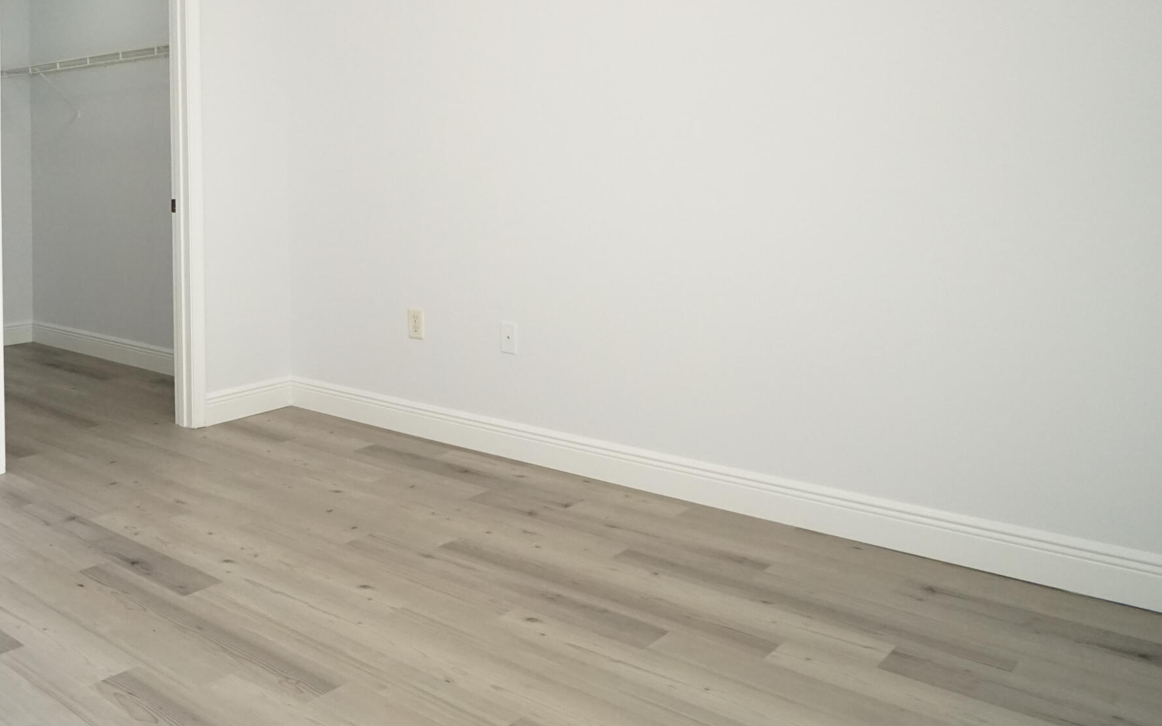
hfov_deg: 46.2
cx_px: 264
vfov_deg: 30.4
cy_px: 125
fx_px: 1298
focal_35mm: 41
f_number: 5.6
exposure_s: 1/200
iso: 2500
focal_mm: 16
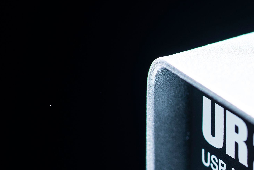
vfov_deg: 2.4
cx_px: 470
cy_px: 288
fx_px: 3960
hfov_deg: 3.6
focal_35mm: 561
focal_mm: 150
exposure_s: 1/160
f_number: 4.5
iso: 50
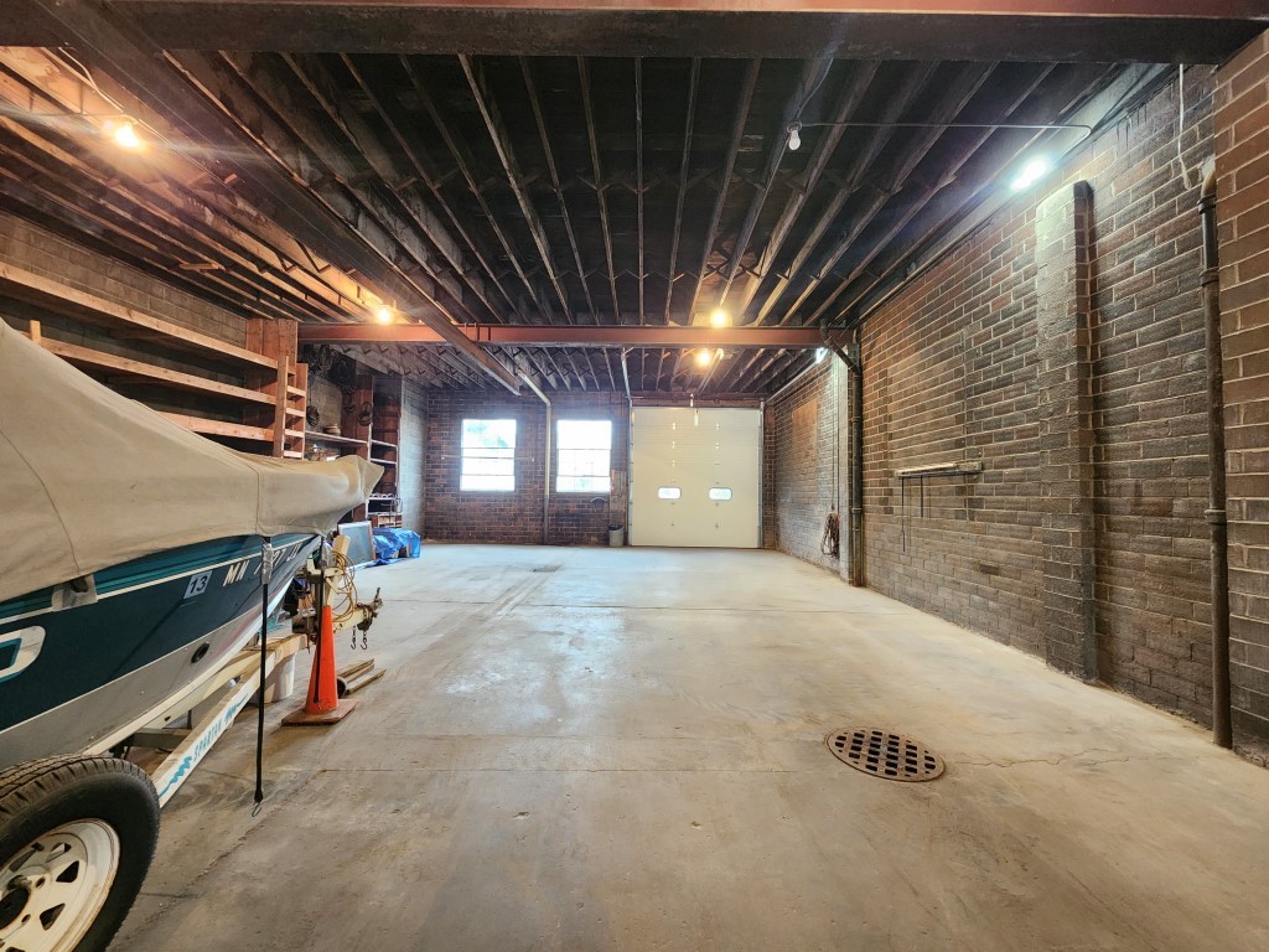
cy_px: 476
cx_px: 634
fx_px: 477
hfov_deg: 106.2
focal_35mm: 13
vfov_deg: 89.9
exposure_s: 1/24
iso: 640
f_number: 2.2
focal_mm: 2.2
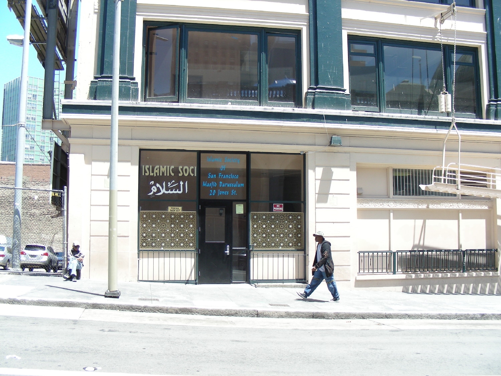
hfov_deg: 49.0
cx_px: 250
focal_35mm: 38
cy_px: 188
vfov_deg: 37.7
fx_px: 550
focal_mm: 6.3
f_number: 4
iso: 50
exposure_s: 1/153
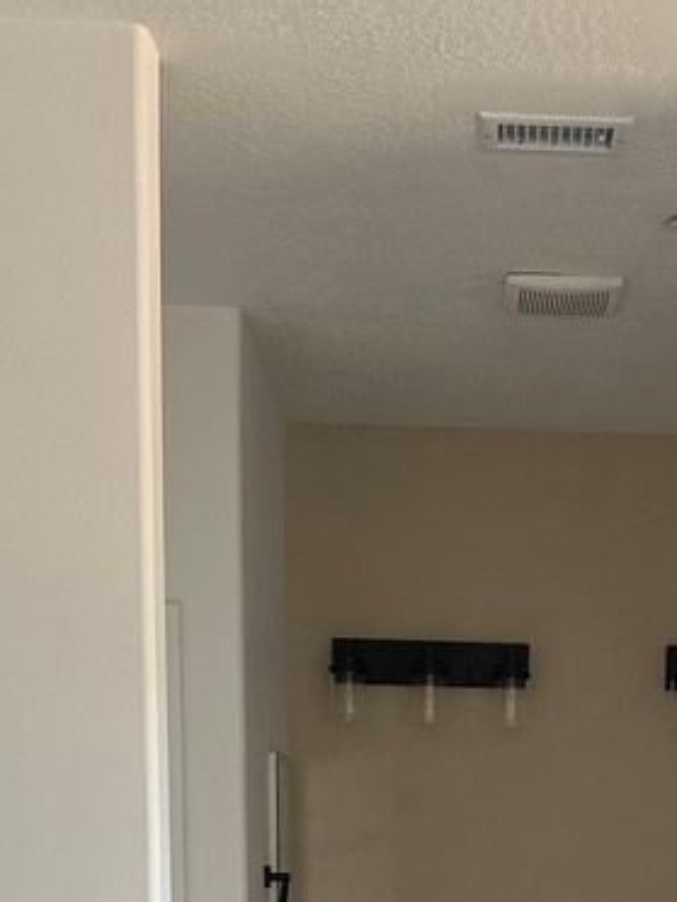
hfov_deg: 21.9
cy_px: 1101
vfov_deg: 26.0
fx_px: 1721
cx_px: 561
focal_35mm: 66
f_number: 1.78
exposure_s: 1/121
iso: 125
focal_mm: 6.86
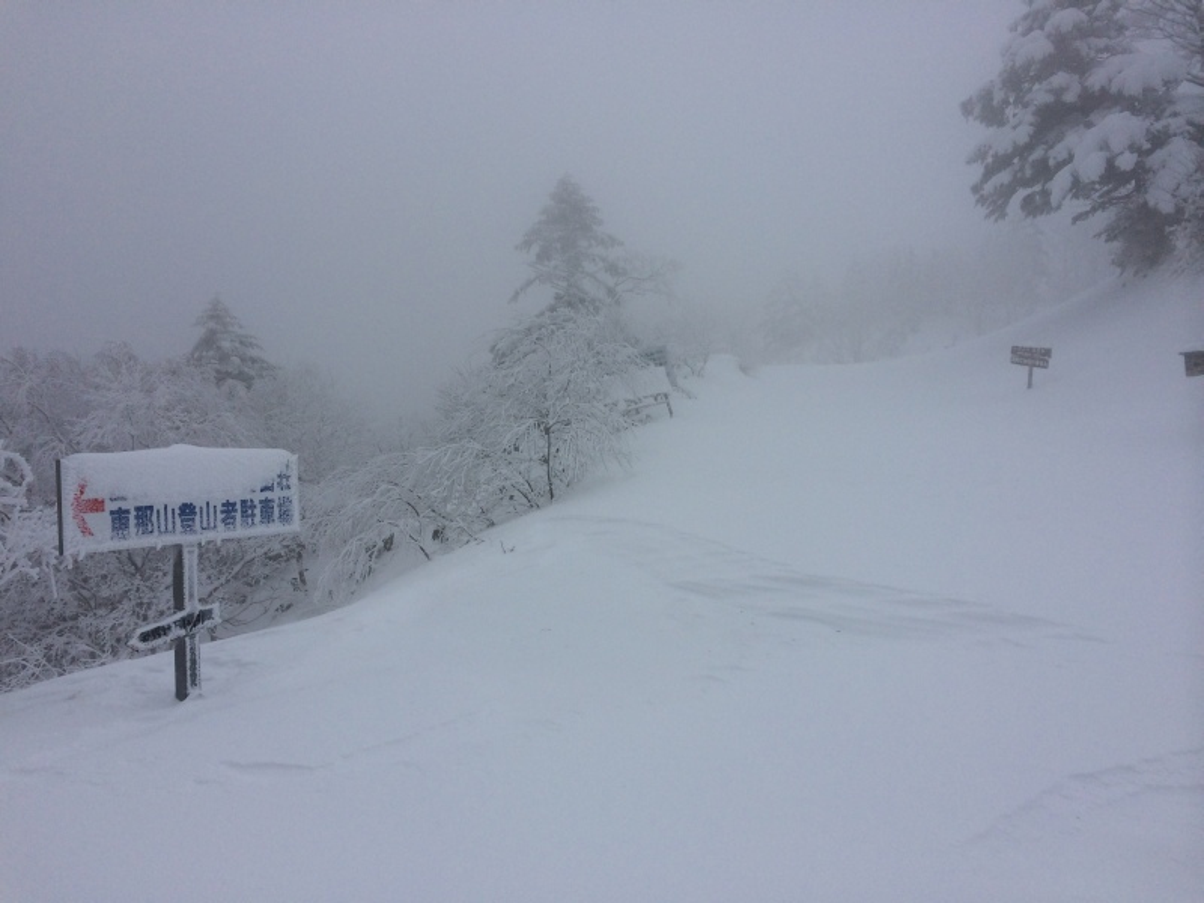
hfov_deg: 60.0
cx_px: 602
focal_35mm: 30
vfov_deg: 46.8
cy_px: 452
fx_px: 1043
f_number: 2.2
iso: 32
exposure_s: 1/1080
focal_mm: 4.12
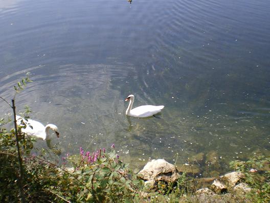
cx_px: 135
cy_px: 102
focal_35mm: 38
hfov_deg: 49.0
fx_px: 296
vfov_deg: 37.7
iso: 64
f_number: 4.6
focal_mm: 6.3
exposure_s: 1/160
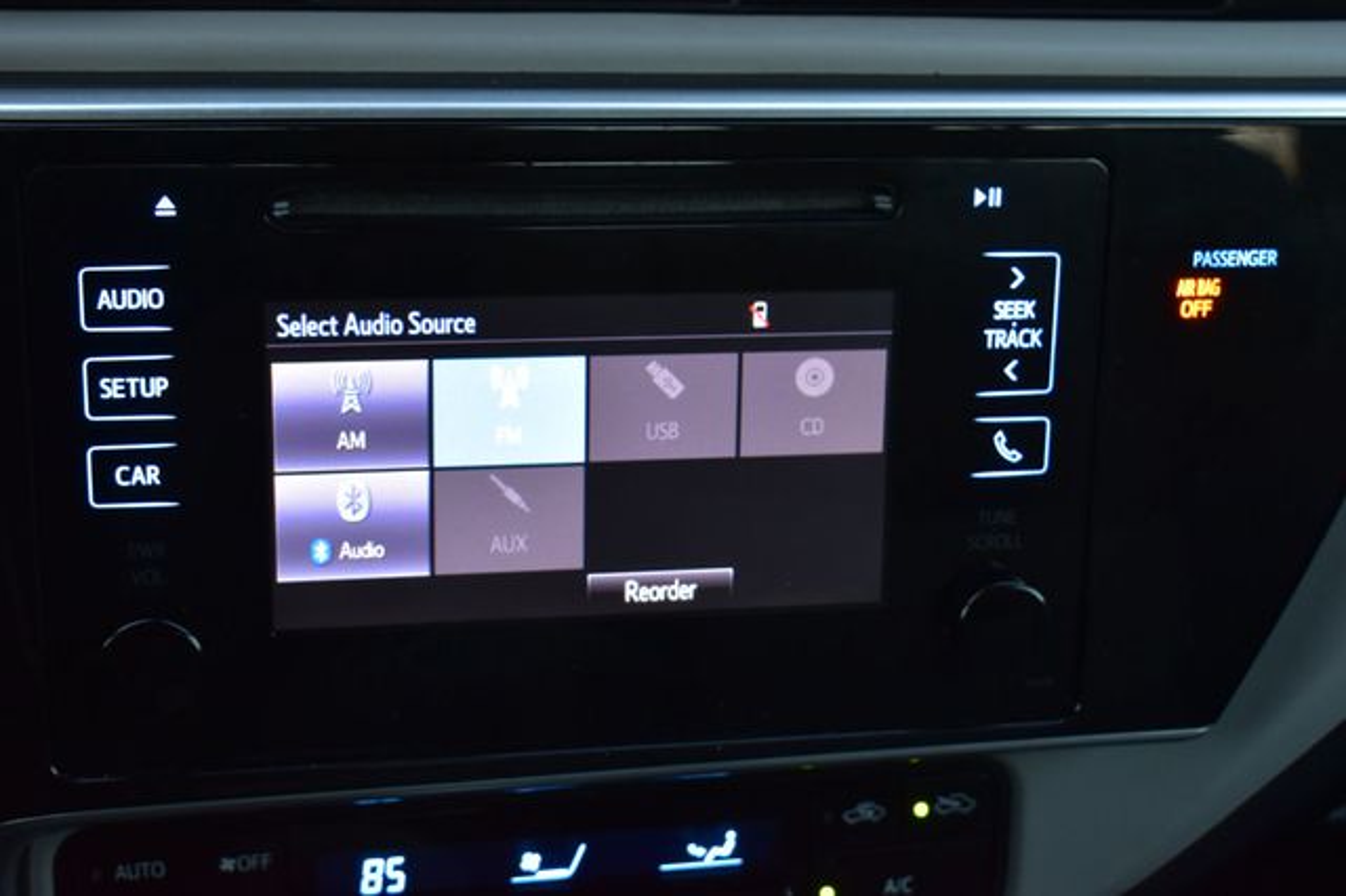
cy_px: 448
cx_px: 673
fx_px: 2242
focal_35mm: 60
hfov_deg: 33.4
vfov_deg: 22.6
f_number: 6.3
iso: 1000
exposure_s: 1/15
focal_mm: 40
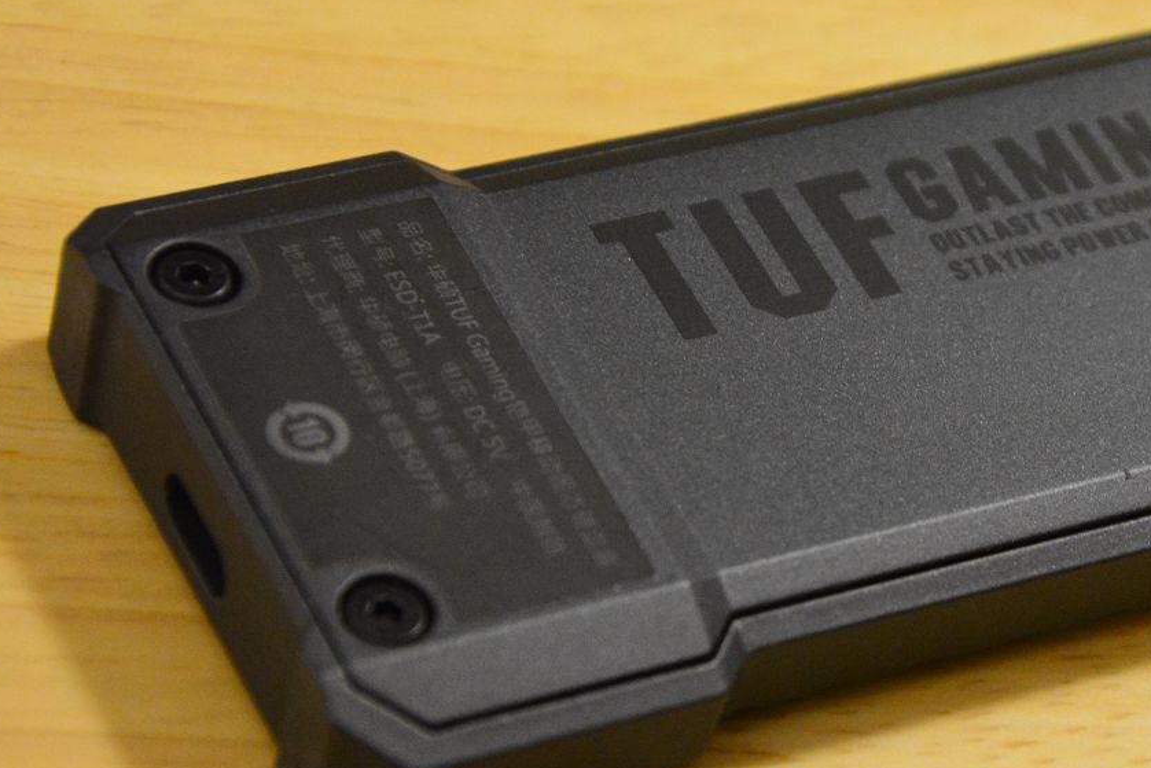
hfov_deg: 10.8
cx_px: 990
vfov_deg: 7.3
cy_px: 368
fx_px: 6043
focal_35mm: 189
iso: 3200
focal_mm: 66
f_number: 5.6
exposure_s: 1/15
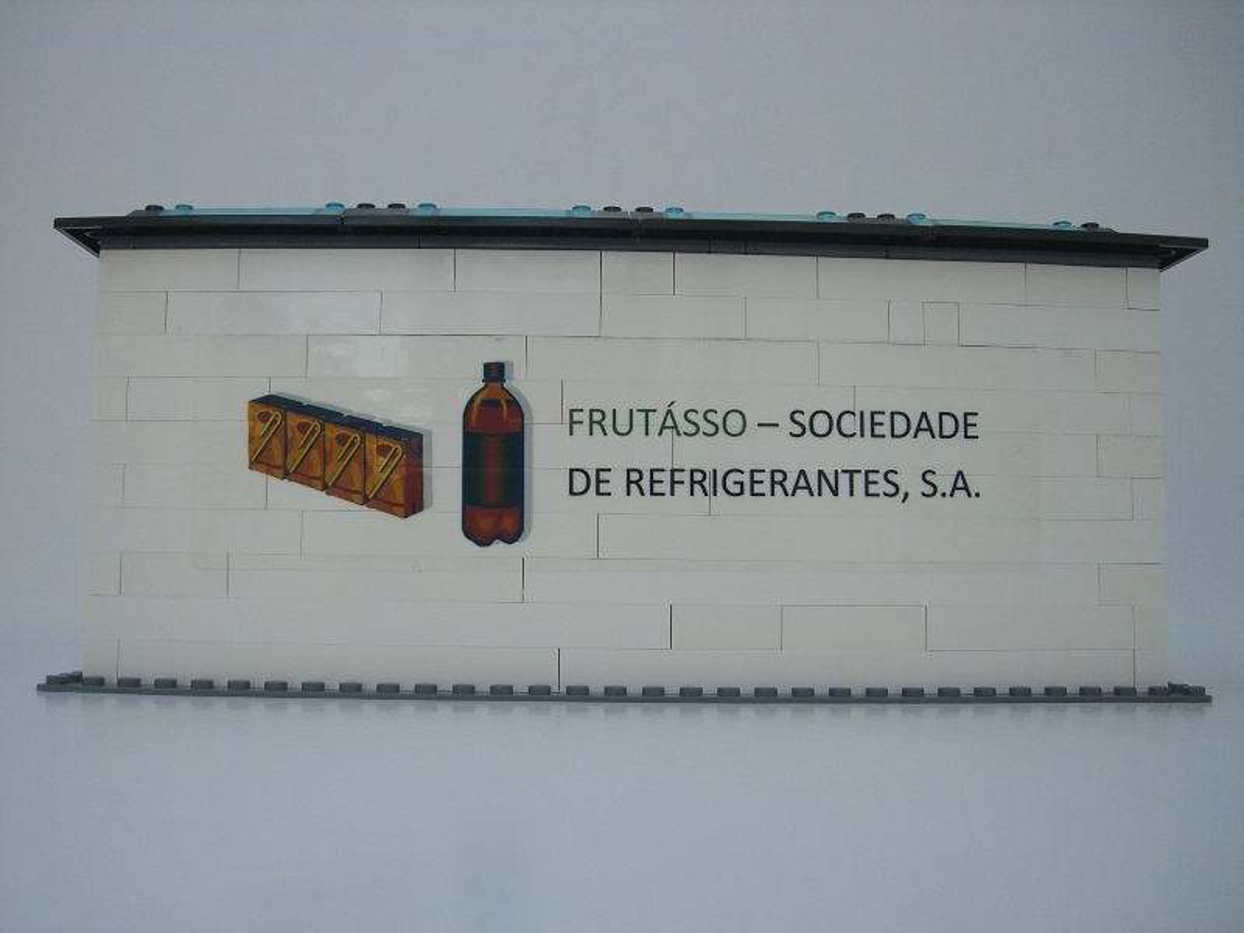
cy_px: 466
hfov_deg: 49.0
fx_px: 1366
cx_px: 622
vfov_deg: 37.7
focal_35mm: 38
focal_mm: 6.2
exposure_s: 1/250
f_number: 2.7
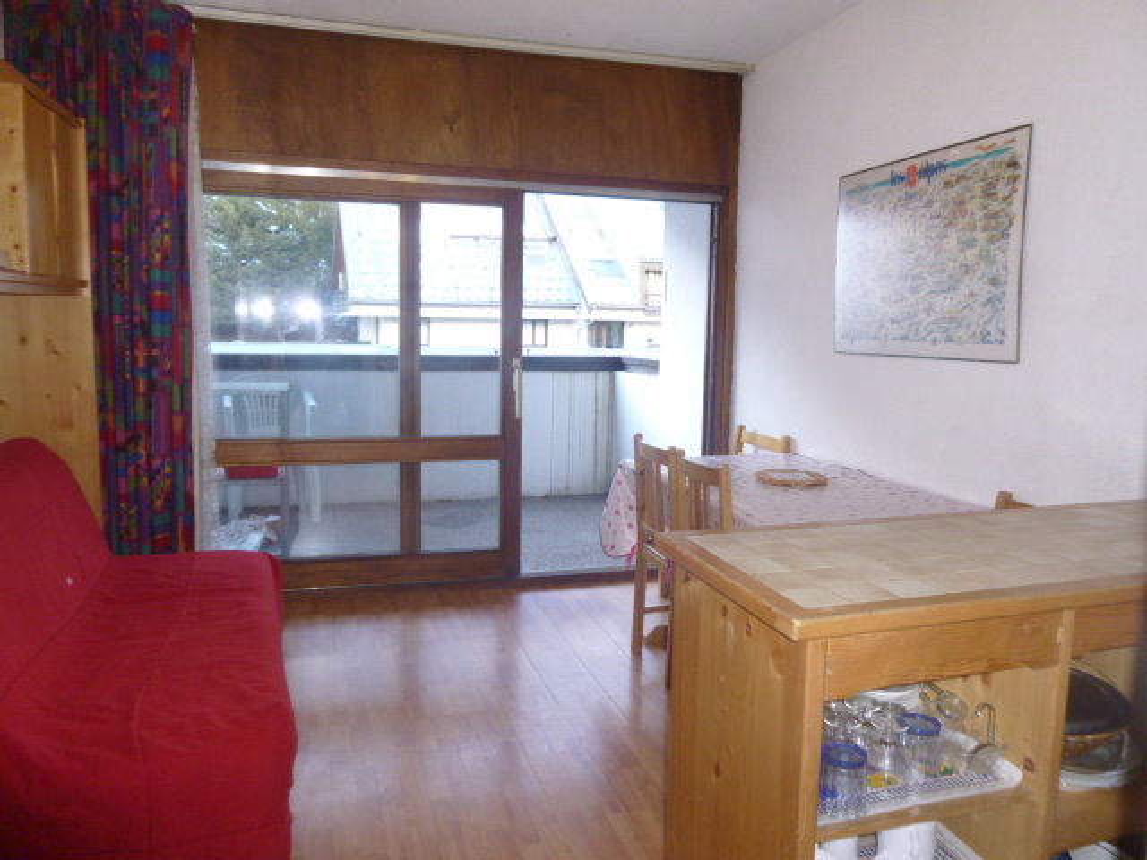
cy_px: 430
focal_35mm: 25
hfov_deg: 69.4
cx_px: 574
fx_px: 828
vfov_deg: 54.9
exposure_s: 1/60
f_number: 3.1
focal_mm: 4.5
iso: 250
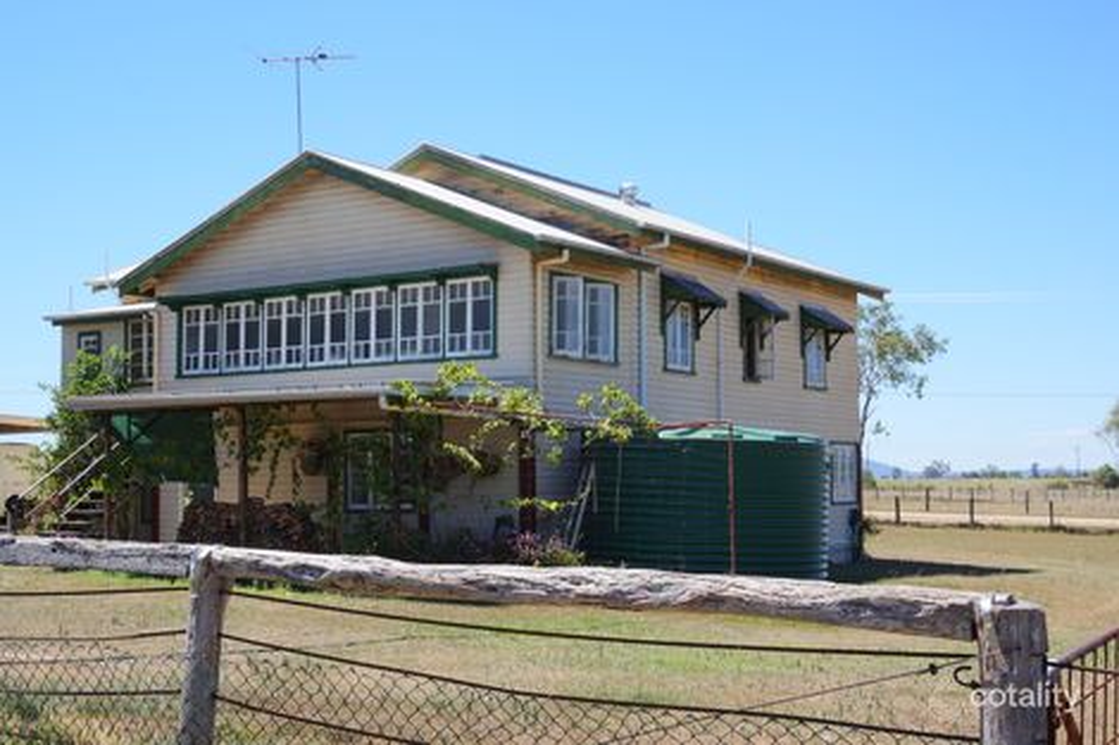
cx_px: 560
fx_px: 1491
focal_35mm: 48
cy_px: 372
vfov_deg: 28.1
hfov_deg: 41.1
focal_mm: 32
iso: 100
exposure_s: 1/100
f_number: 16
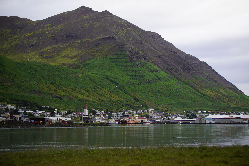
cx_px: 124
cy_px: 83
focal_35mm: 82
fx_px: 571
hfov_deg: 24.6
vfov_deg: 16.6
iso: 160
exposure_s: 1/100
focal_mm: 55
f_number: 4.5
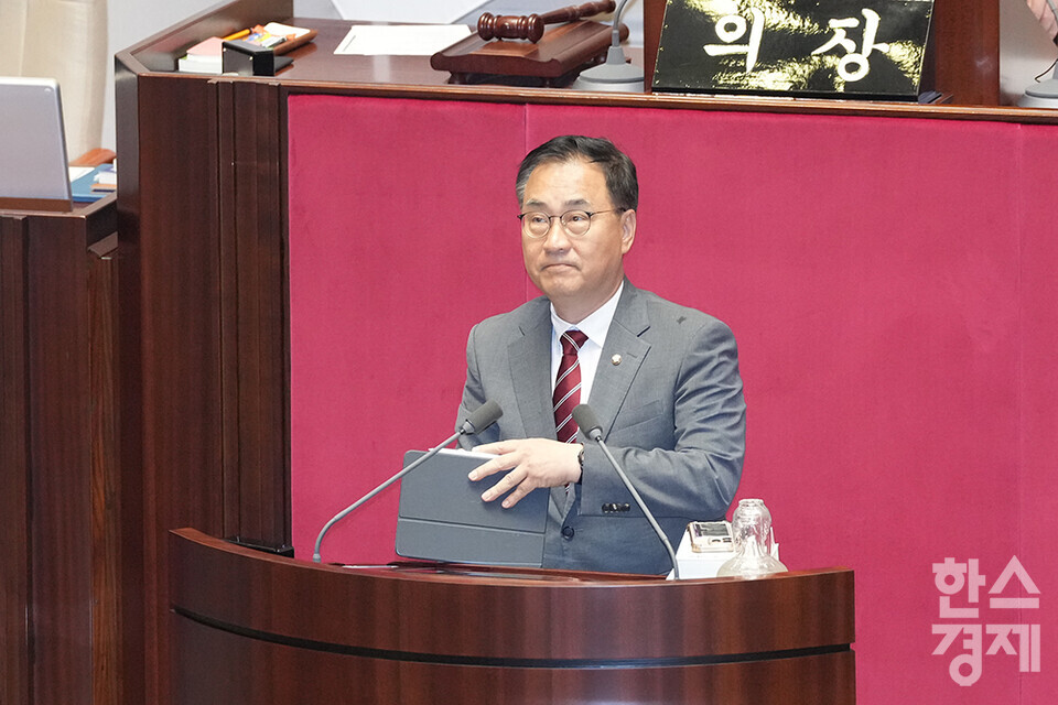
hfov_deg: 10.3
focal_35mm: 200
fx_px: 5877
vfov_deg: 6.9
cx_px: 529
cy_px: 352
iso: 4000
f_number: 4.5
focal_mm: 200
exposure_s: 1/125
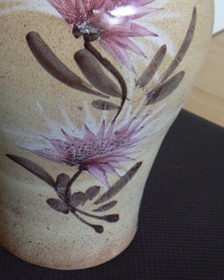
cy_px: 39
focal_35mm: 61
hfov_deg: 24.9
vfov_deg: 29.9
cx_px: 82
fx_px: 506
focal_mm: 6
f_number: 2.8
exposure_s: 1/25
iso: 200
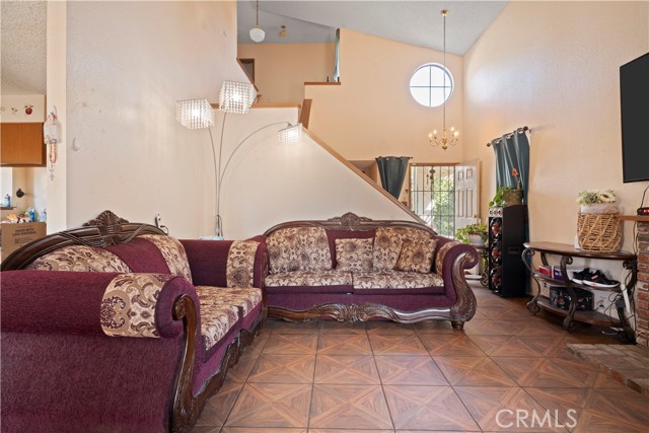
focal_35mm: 18
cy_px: 216
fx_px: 325
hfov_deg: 90.0
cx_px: 324
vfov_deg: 67.4
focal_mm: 18
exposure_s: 1/1.25
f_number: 8
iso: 250
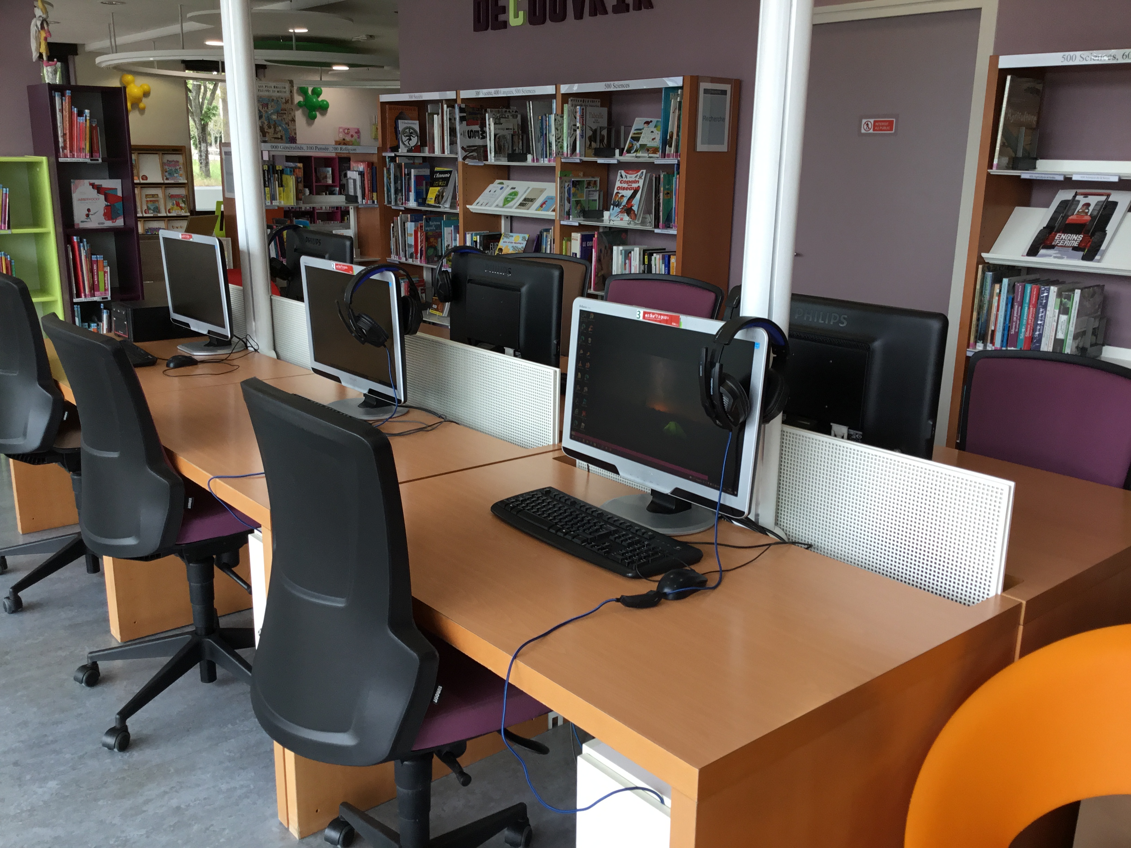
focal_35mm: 31
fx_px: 1013
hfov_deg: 58.4
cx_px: 566
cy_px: 424
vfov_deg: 45.4
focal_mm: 3.3
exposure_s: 1/100
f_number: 2.4
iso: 40
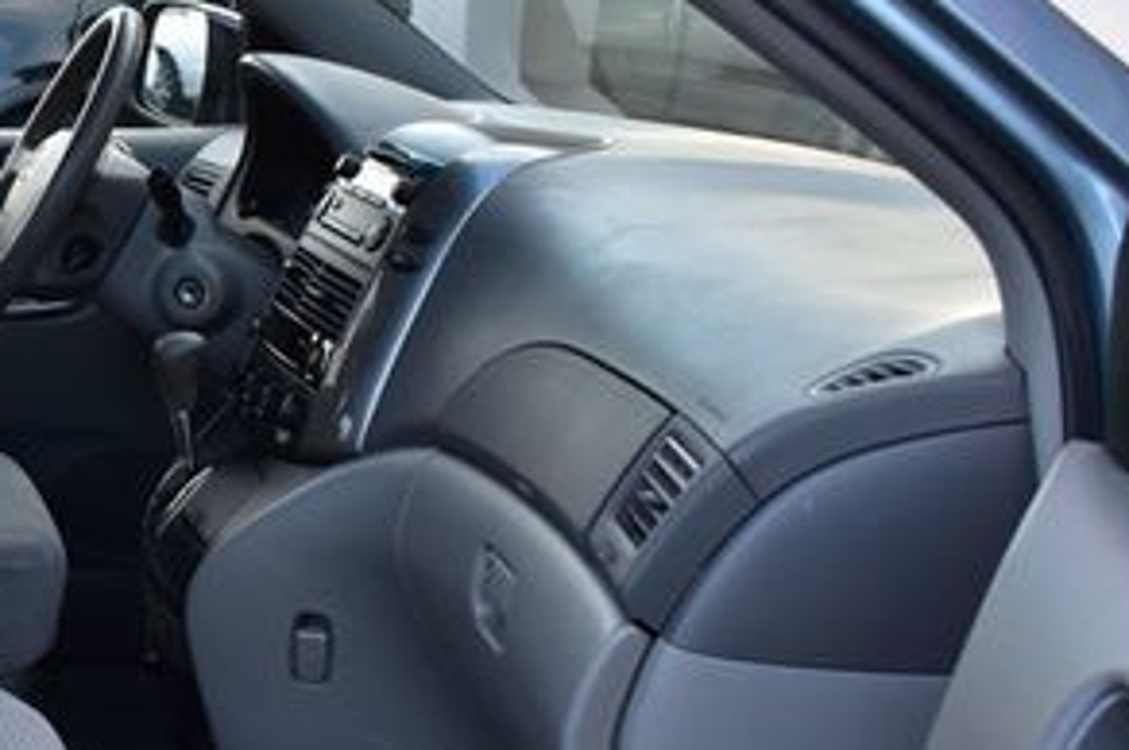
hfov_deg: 27.6
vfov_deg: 19.4
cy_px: 607
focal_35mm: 69
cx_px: 12
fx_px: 2165
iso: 400
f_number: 7.1
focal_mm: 21
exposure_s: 1/25
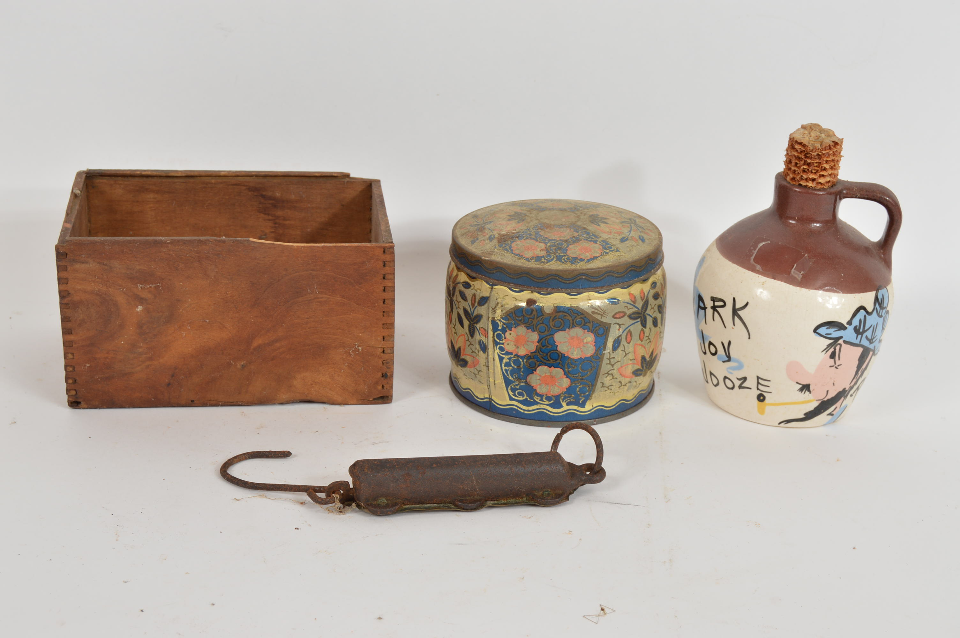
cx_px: 480
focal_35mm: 60
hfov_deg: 33.4
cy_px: 319
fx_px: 1599
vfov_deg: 22.6
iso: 100
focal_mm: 40
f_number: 9
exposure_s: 1/80
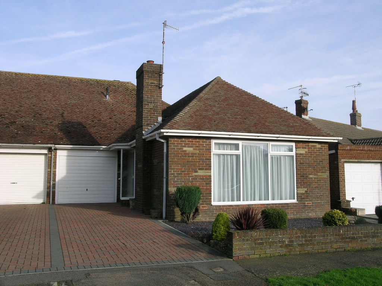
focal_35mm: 35
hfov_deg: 52.6
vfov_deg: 40.7
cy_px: 143
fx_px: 386
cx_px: 191
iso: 50
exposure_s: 1/238
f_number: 6
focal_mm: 7.2
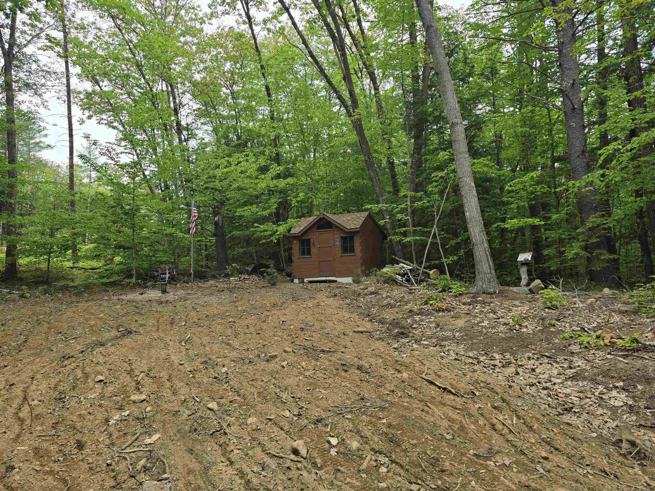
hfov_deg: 73.9
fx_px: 435
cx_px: 328
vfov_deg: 58.9
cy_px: 246
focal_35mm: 23
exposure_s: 1/227
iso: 12
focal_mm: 6.3
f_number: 1.7
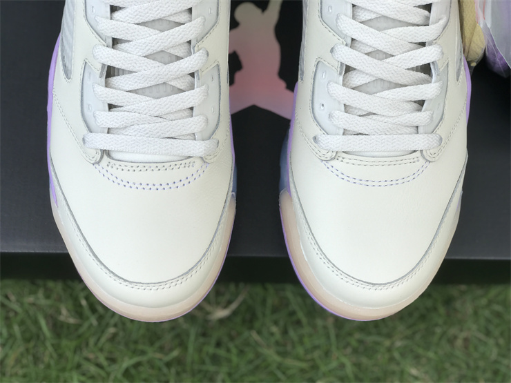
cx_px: 256
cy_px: 192
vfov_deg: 25.7
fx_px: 841
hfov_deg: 33.8
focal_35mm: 57
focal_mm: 6.6
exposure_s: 1/409
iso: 20
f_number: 2.8
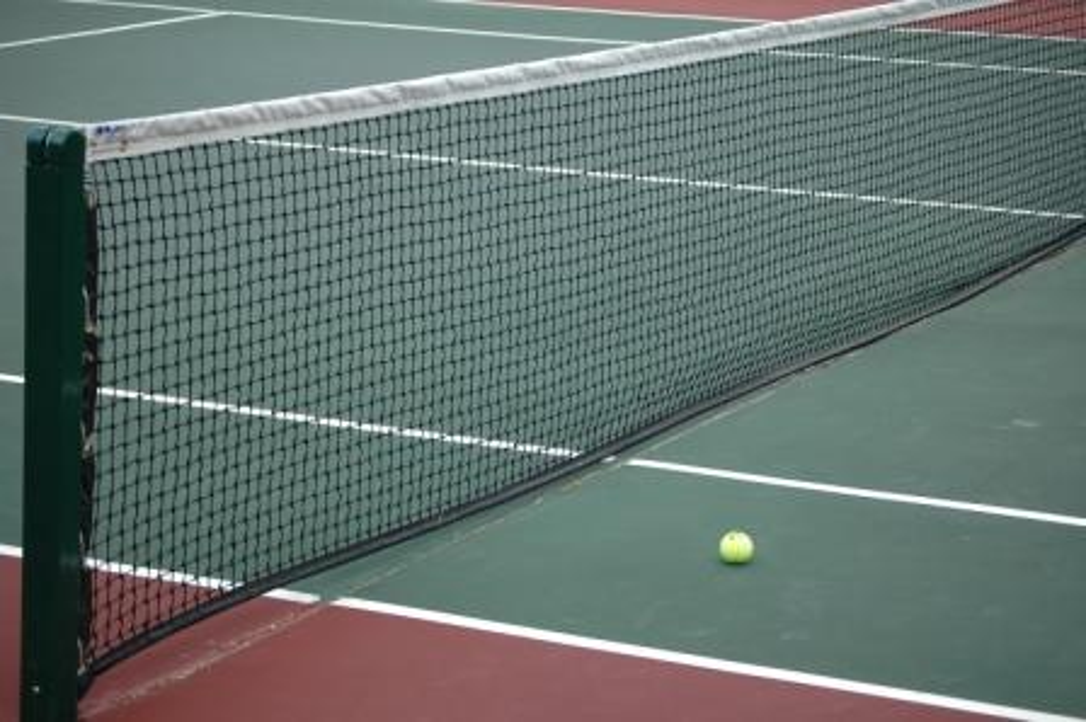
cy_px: 361
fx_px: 2984
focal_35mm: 99
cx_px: 543
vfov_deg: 13.8
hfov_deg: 20.6
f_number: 4.2
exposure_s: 1/500
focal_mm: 66
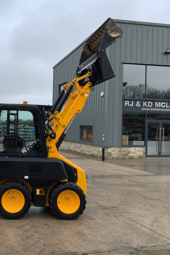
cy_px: 126
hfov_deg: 31.2
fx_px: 290
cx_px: 18
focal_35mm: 41
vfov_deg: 47.4
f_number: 1.8
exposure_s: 1/439
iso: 16
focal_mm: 3
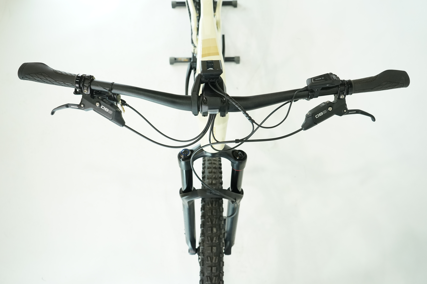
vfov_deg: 46.4
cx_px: 214
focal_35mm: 28
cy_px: 142
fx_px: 332
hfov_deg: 65.5
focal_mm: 28
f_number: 5
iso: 1600
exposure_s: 1/200
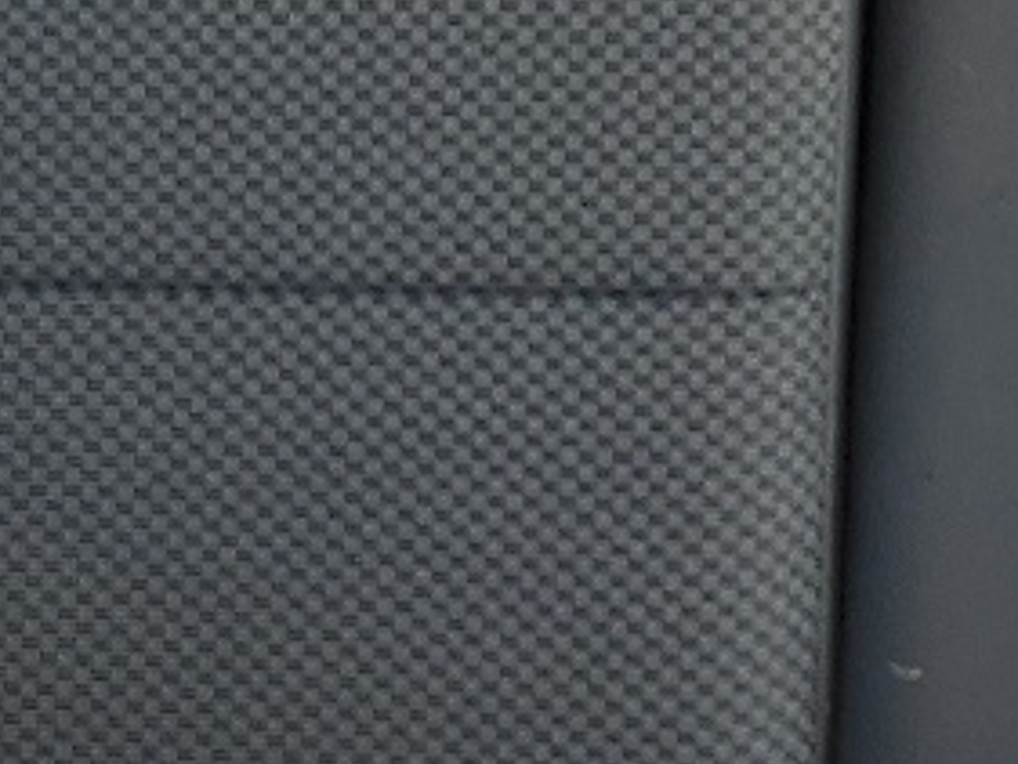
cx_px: 1380
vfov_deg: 9.7
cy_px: -384
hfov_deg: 12.8
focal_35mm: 148
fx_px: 4354
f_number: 1.5
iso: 53
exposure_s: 1/100
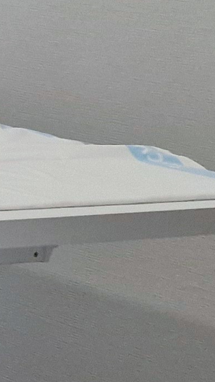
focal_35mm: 144
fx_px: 1458
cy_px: 62
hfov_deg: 5.9
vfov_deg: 14.8
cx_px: -841
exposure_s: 1/100
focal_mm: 5.54
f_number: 1.8
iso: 500
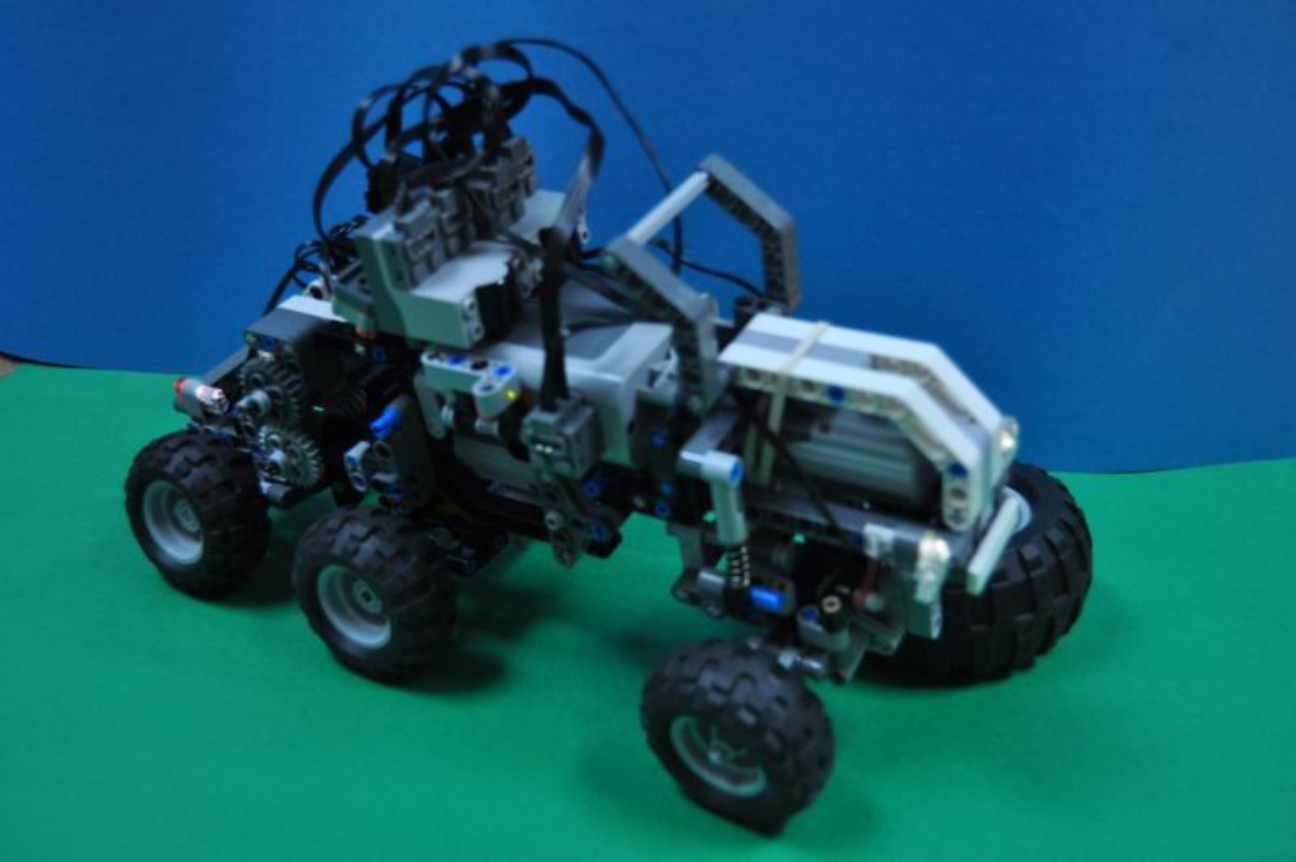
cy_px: 431
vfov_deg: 34.1
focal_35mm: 39
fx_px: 1403
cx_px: 648
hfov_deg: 49.6
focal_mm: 26
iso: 800
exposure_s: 1/50
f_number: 4
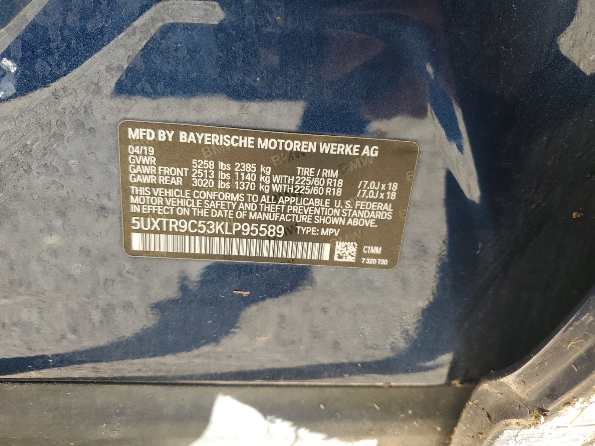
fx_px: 447
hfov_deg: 67.3
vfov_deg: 53.1
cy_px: 223
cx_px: 298
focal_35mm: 26
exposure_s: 1/120
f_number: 1.5
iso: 52
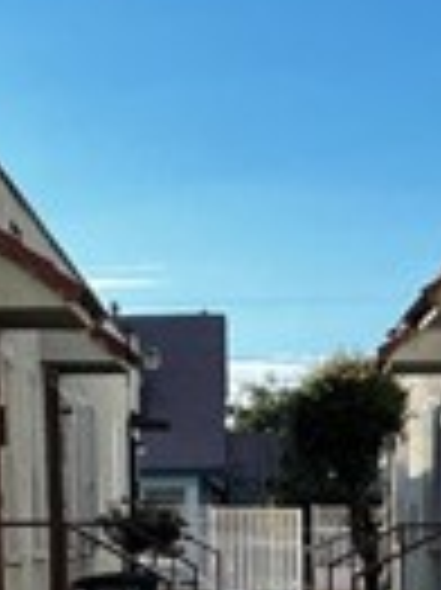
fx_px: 2161
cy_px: 653
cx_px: 243
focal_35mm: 127
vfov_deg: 15.1
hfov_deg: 11.7
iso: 50
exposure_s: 1/2688
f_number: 1.6
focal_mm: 5.1
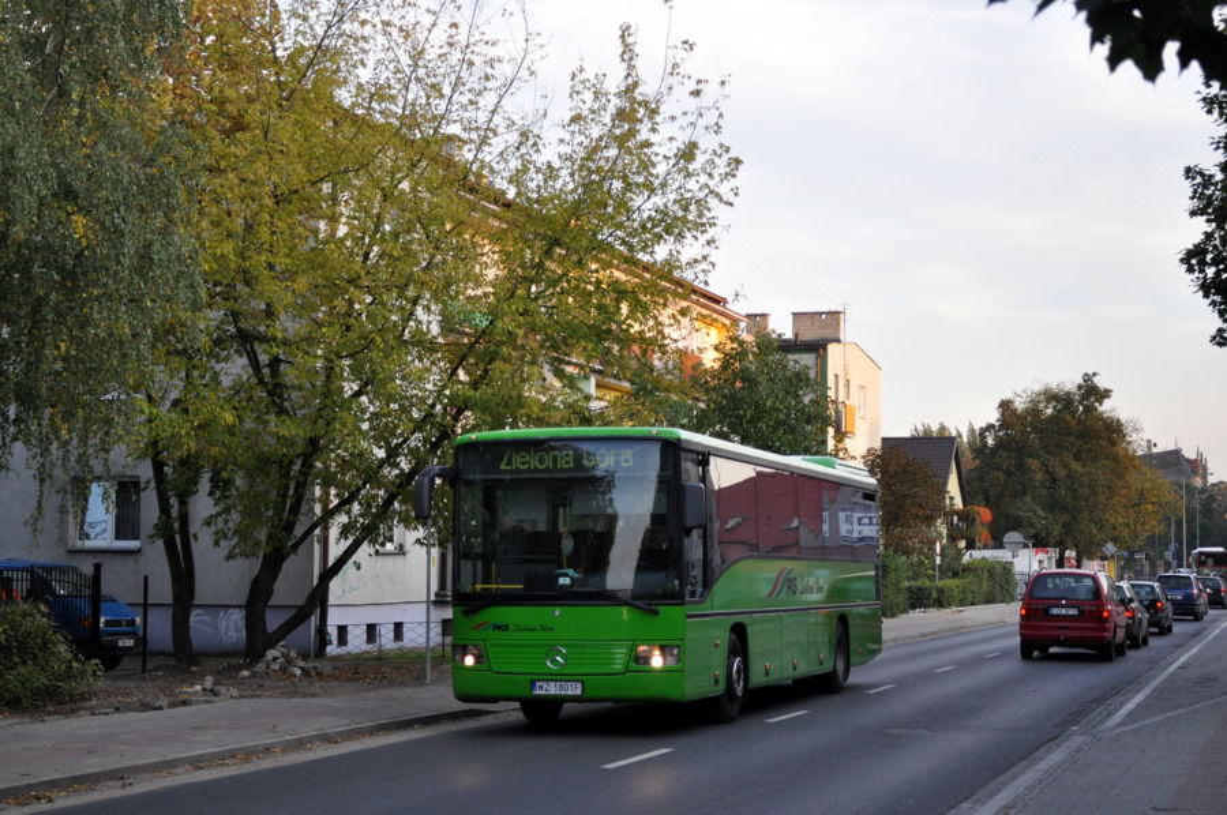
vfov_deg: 22.6
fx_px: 2043
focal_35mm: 60
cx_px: 614
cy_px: 408
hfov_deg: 33.4
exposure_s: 1/500
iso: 1100
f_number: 5.3
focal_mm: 40
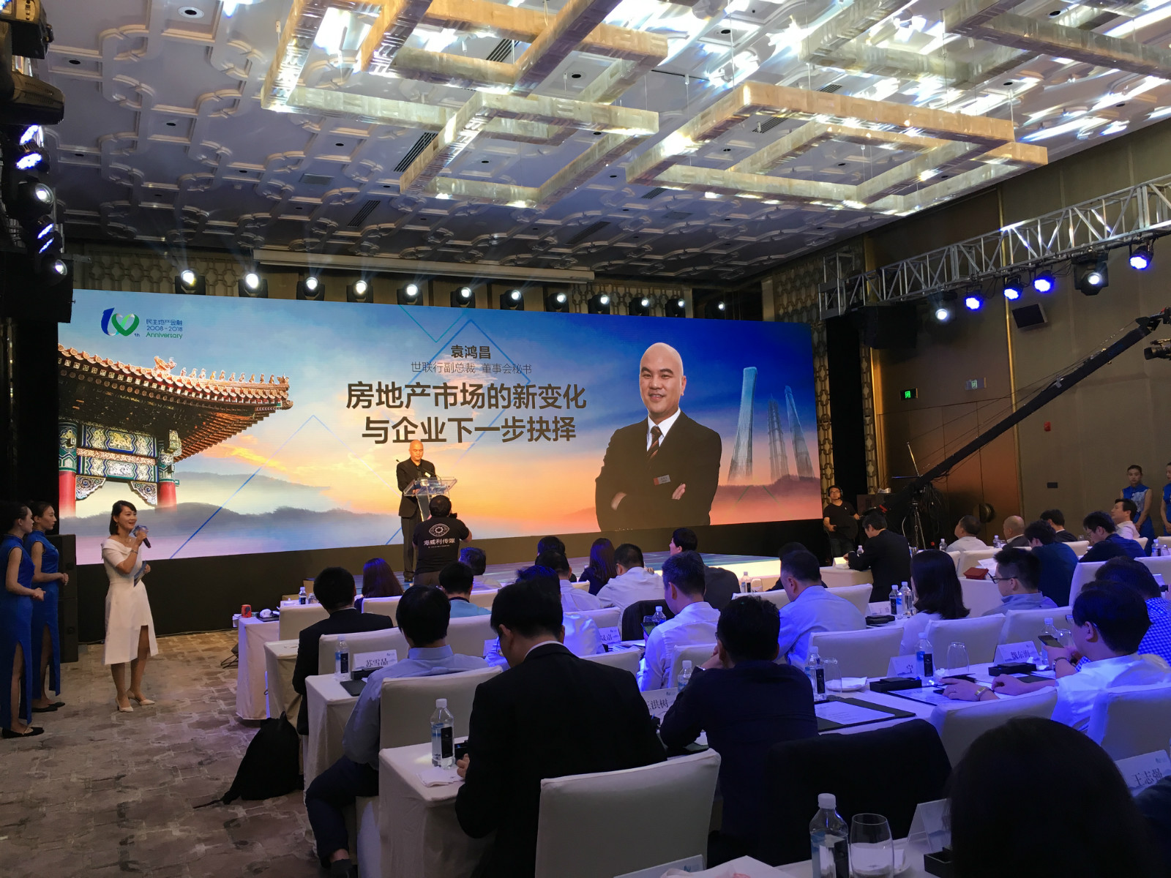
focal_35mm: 29
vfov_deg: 48.2
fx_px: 981
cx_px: 586
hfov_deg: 61.7
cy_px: 439
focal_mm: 4.15
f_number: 2.2
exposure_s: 1/33
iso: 32
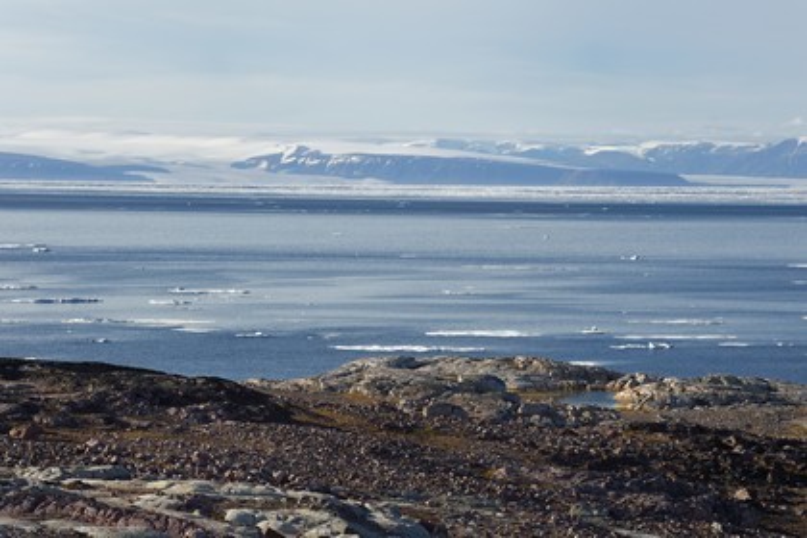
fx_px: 3362
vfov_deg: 9.1
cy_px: 269
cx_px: 404
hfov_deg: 13.7
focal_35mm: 150
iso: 200
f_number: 14
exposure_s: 1/250
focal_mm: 150
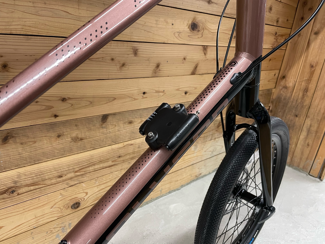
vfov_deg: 53.1
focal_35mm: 26
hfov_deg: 67.3
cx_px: 162
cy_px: 122
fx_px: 244
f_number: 1.6
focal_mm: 4.2
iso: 200
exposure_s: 1/60
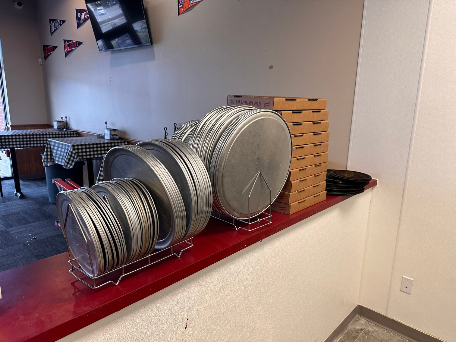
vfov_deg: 56.8
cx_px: 228
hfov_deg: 71.6
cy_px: 171
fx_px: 316
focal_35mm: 24
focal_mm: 6.86
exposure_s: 1/121
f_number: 1.78
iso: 160
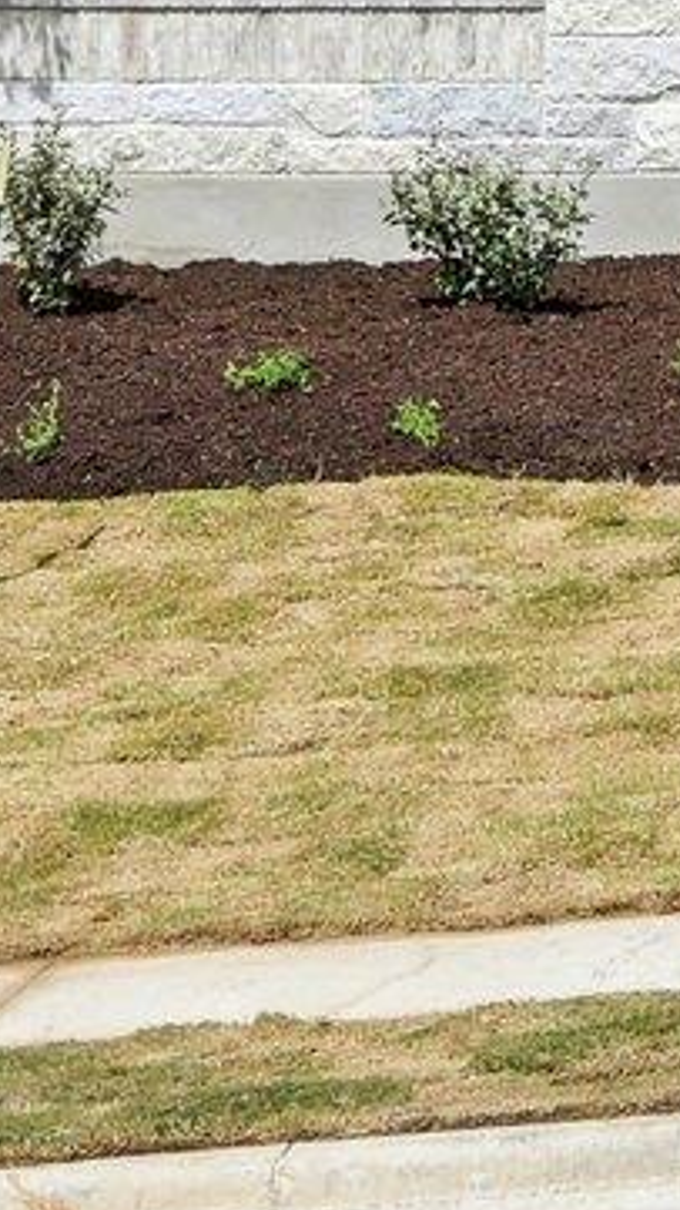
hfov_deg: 5.5
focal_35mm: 214
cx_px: 1581
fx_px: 6861
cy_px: -240
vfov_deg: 9.9
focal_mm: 24
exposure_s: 1/1000
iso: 100
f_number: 6.7
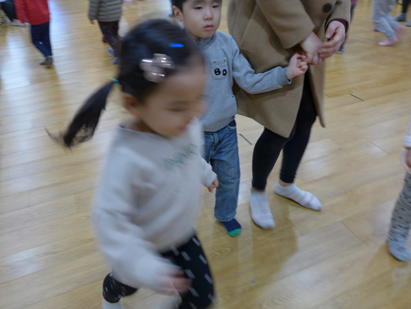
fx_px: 356
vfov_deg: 46.8
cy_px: 154
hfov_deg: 60.0
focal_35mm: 30
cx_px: 206
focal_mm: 5.9
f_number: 1.5
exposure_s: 1/60
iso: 100
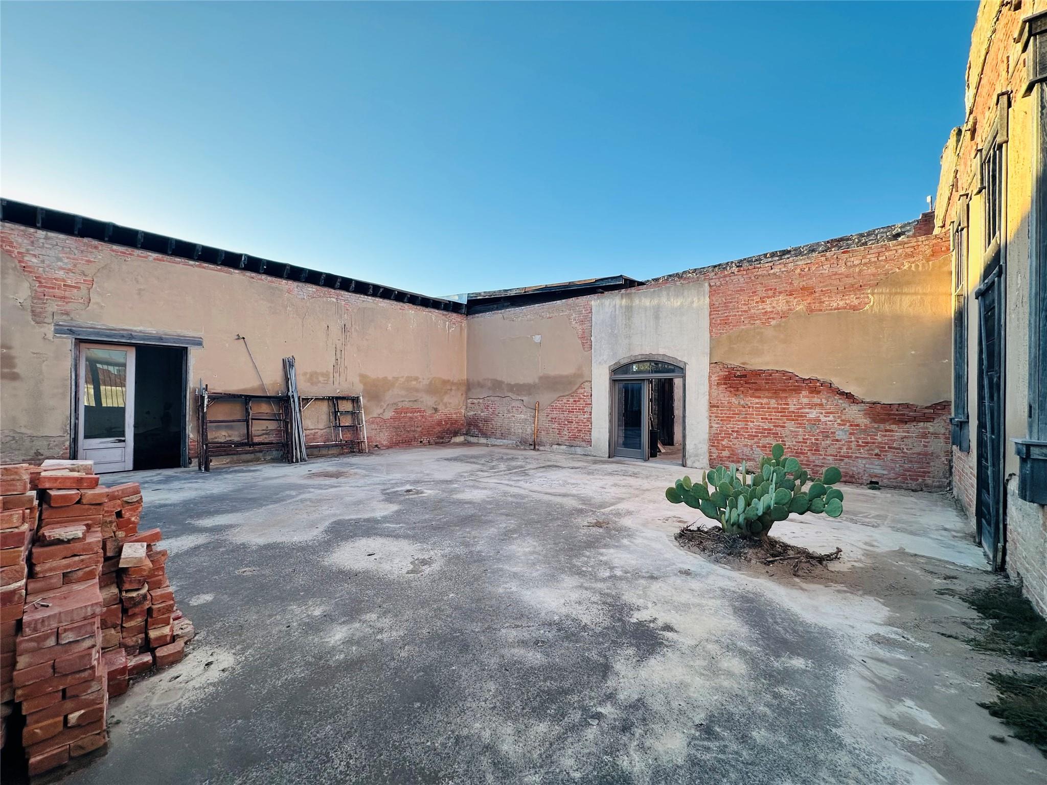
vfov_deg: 85.7
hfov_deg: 102.1
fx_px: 423
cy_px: 392
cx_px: 524
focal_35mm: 14
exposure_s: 1/467
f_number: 2.2
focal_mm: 2.22
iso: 40
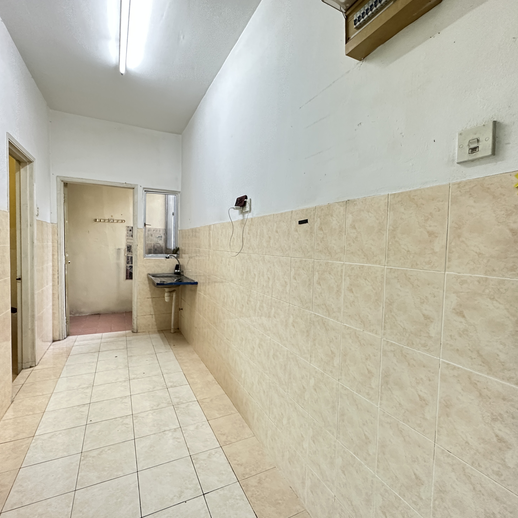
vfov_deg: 84.0
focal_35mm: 17
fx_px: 288
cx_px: 259
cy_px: 258
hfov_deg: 84.0
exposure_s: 1/50
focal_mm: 2.22
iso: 400
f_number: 2.2
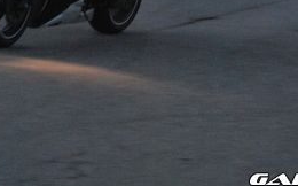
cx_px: 79
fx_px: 1682
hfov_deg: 10.1
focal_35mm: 207
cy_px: -55
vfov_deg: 6.3
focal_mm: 55
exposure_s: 1/25
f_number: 7.1
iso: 800
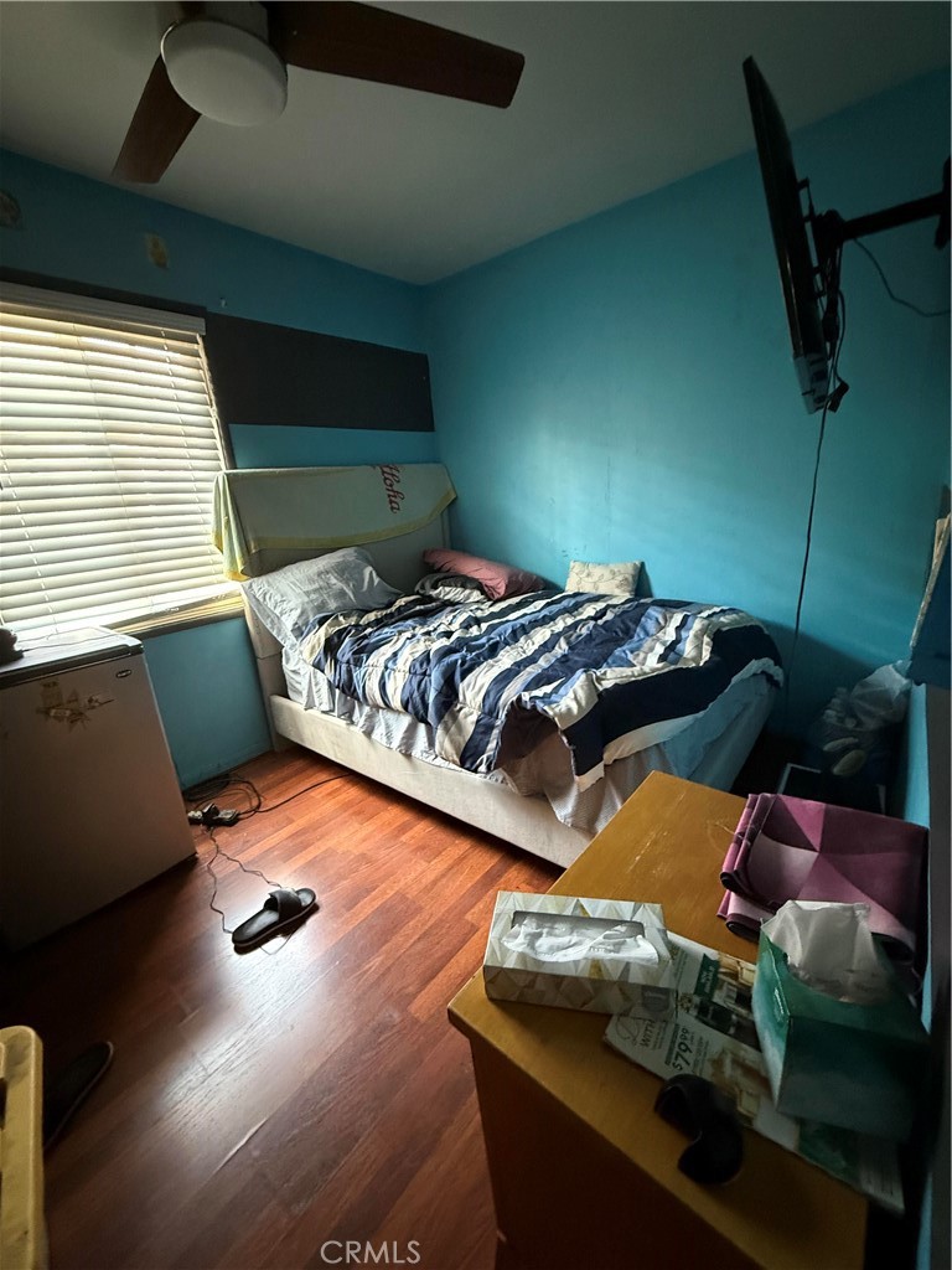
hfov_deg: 85.7
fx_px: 513
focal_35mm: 14
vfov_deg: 102.1
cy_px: 635
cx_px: 476
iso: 1000
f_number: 2.2
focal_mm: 2.22
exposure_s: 1/40
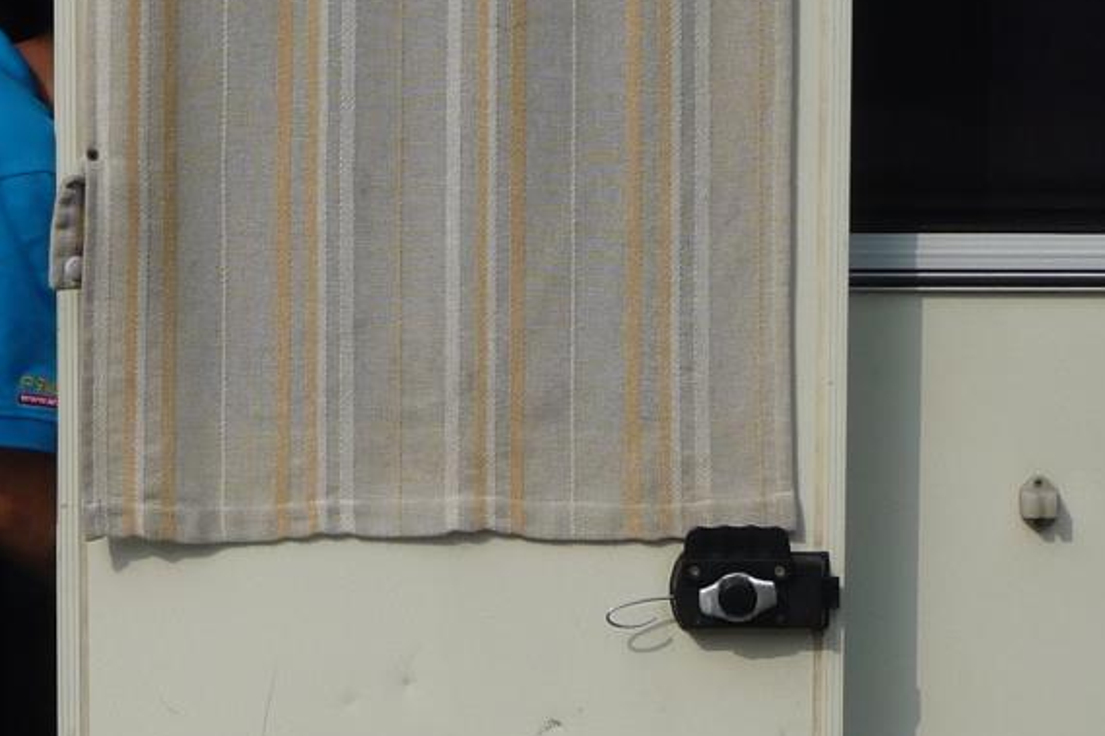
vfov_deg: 11.7
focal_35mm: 117
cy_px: 437
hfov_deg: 17.4
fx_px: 3590
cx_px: 309
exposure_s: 1/800
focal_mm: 6.7
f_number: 3.9
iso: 100
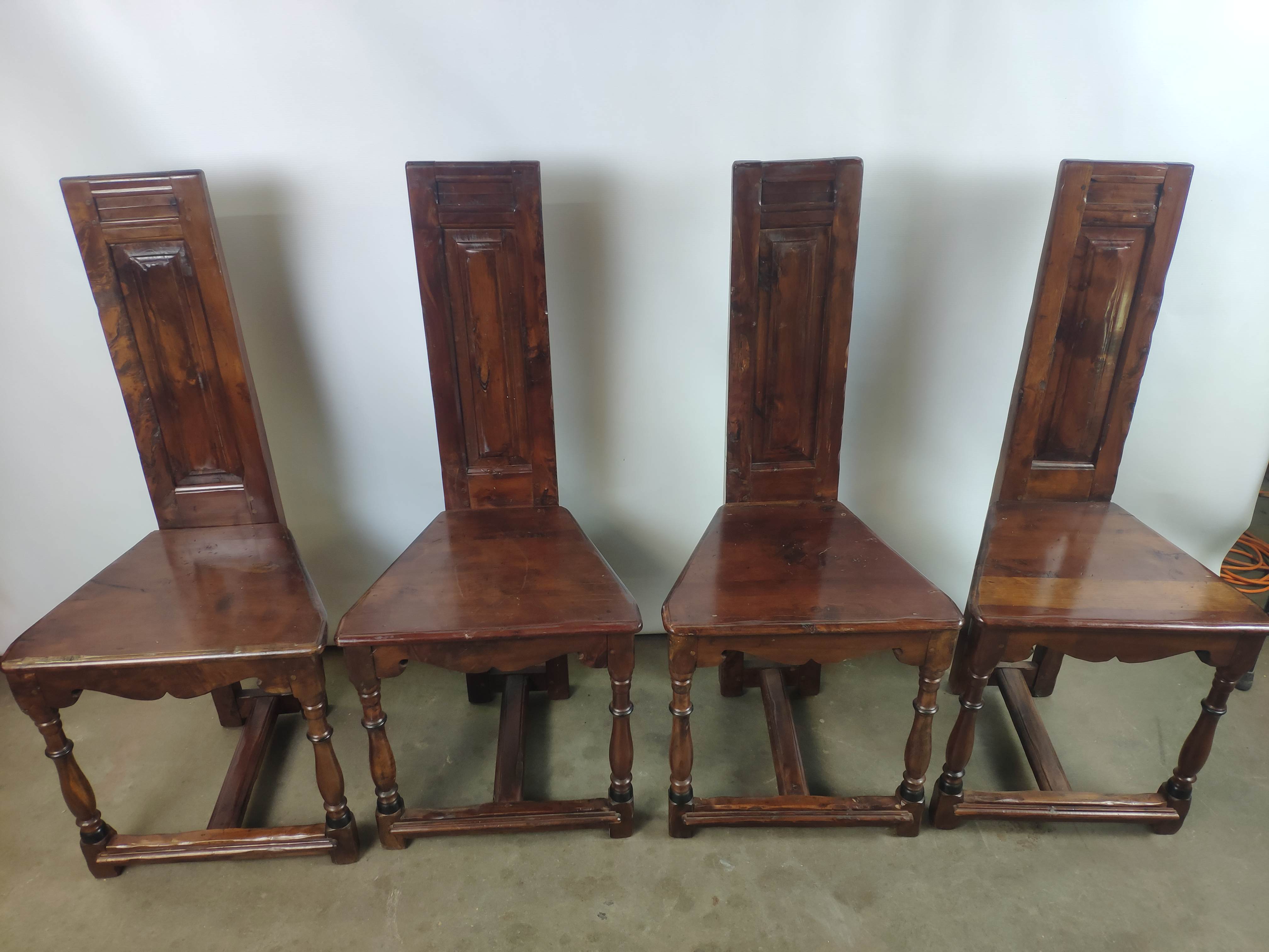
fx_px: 770
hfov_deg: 79.0
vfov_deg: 63.4
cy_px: 476
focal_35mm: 21
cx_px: 634
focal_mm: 4.22
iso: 234
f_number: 1.8
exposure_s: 1/50
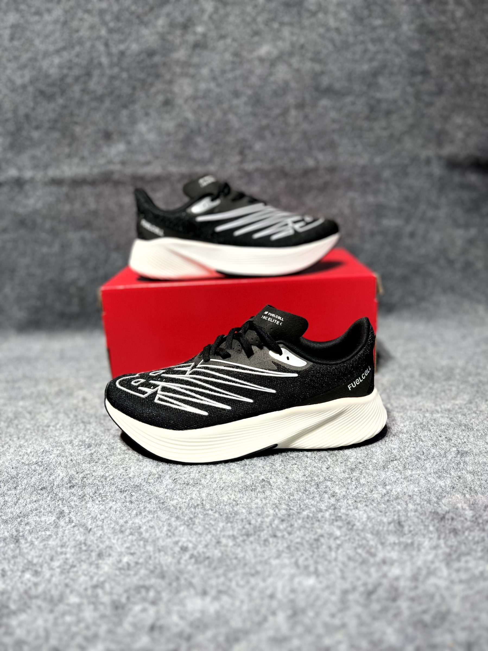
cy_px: 326
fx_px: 489
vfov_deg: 67.3
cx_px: 244
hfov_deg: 53.1
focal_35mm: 26
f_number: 1.6
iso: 40
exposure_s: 1/100
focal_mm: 5.1
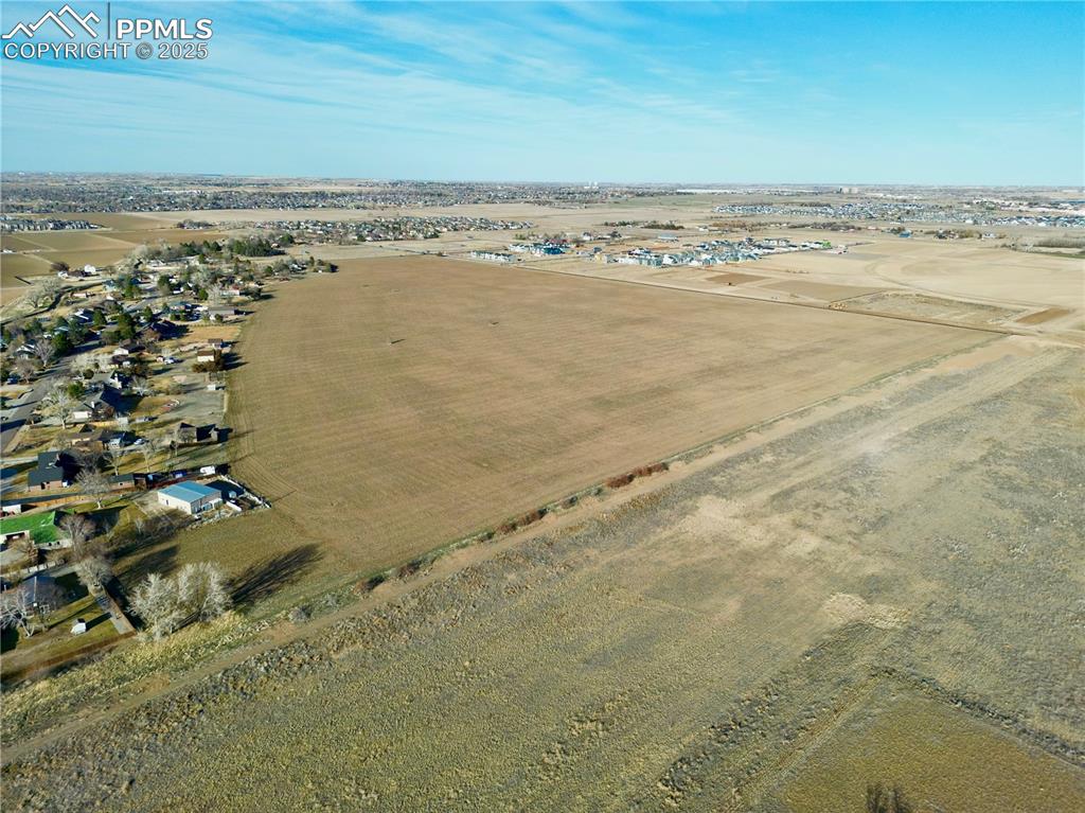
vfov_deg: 56.8
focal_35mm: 24
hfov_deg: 71.6
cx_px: 542
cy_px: 406
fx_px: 752
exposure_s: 1/2500
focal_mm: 6.72
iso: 120
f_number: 1.7
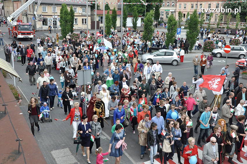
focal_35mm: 39
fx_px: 267
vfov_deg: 34.1
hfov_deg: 49.6
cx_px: 124
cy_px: 82
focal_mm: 26
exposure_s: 1/400
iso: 1250
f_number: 10
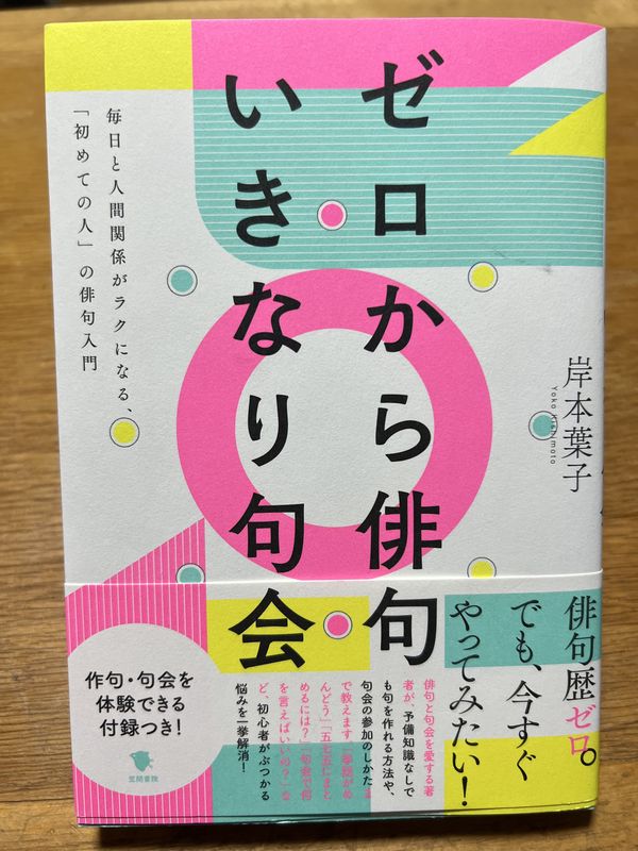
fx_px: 639
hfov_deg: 53.1
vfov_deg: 67.3
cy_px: 426
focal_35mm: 26
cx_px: 319
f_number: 1.5
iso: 100
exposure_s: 1/100
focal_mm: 5.7
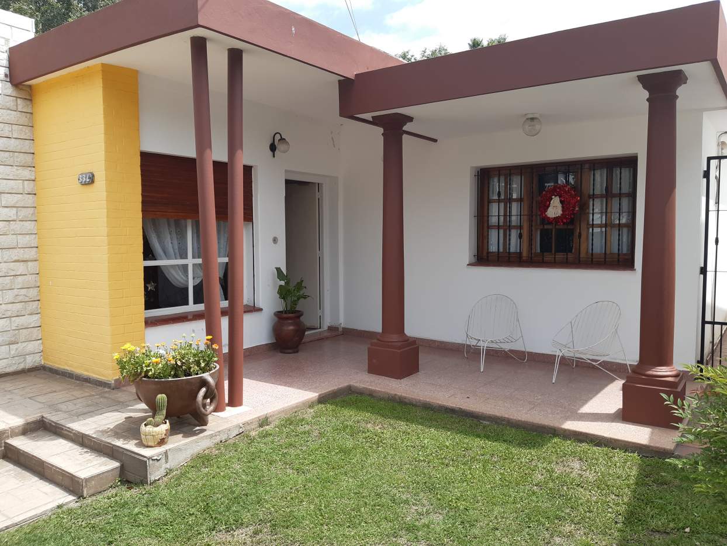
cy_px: 273
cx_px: 364
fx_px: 546
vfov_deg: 53.1
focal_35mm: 26
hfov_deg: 67.3
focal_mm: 3.92
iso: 100
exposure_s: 1/1145
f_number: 1.7
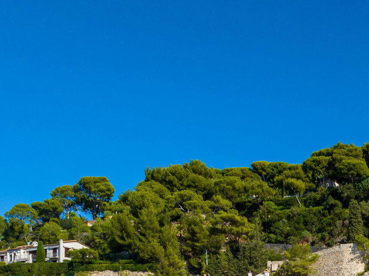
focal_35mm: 63
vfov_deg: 21.1
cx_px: 347
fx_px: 671
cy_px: 361
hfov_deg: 29.2
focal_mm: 12.3
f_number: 10
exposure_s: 1/160
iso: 100
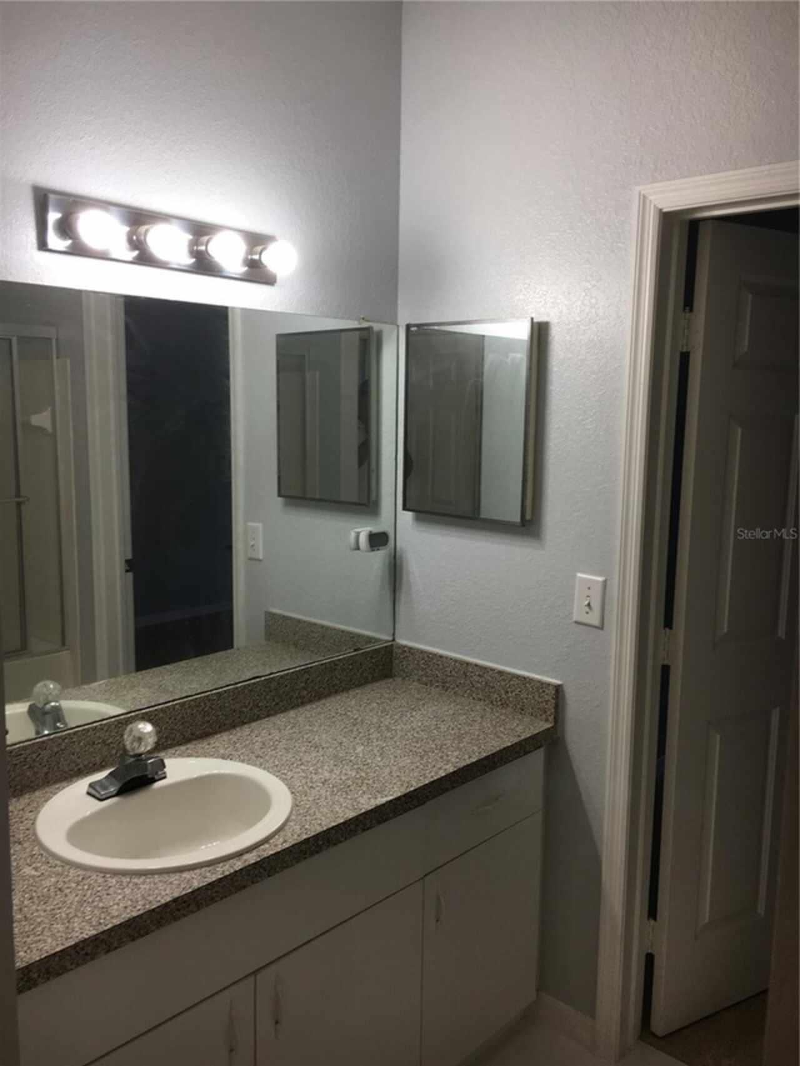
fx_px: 893
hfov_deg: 48.2
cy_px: 533
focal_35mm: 29
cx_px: 400
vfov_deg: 61.7
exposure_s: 1/60
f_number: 2.2
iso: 32
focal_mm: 4.15
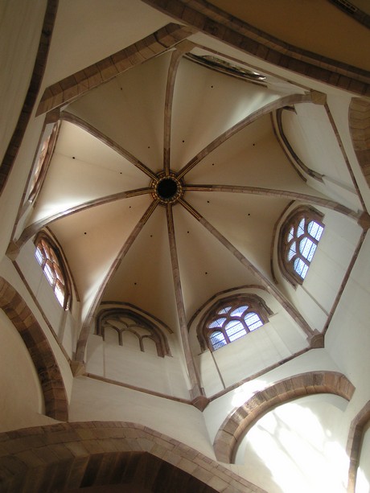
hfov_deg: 32.2
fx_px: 641
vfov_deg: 42.1
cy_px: 246
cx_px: 185
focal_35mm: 45
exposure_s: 1/50
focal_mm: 6.9
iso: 80
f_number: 2.8
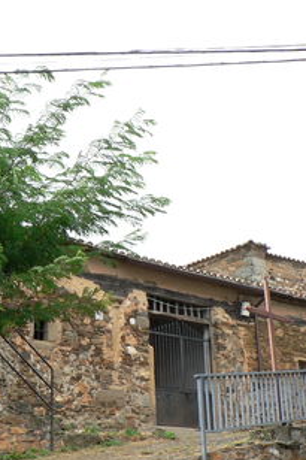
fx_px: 740
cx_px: 43
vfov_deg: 34.5
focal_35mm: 58
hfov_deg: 22.9
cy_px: 240
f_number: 4
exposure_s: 1/160
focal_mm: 6
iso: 64
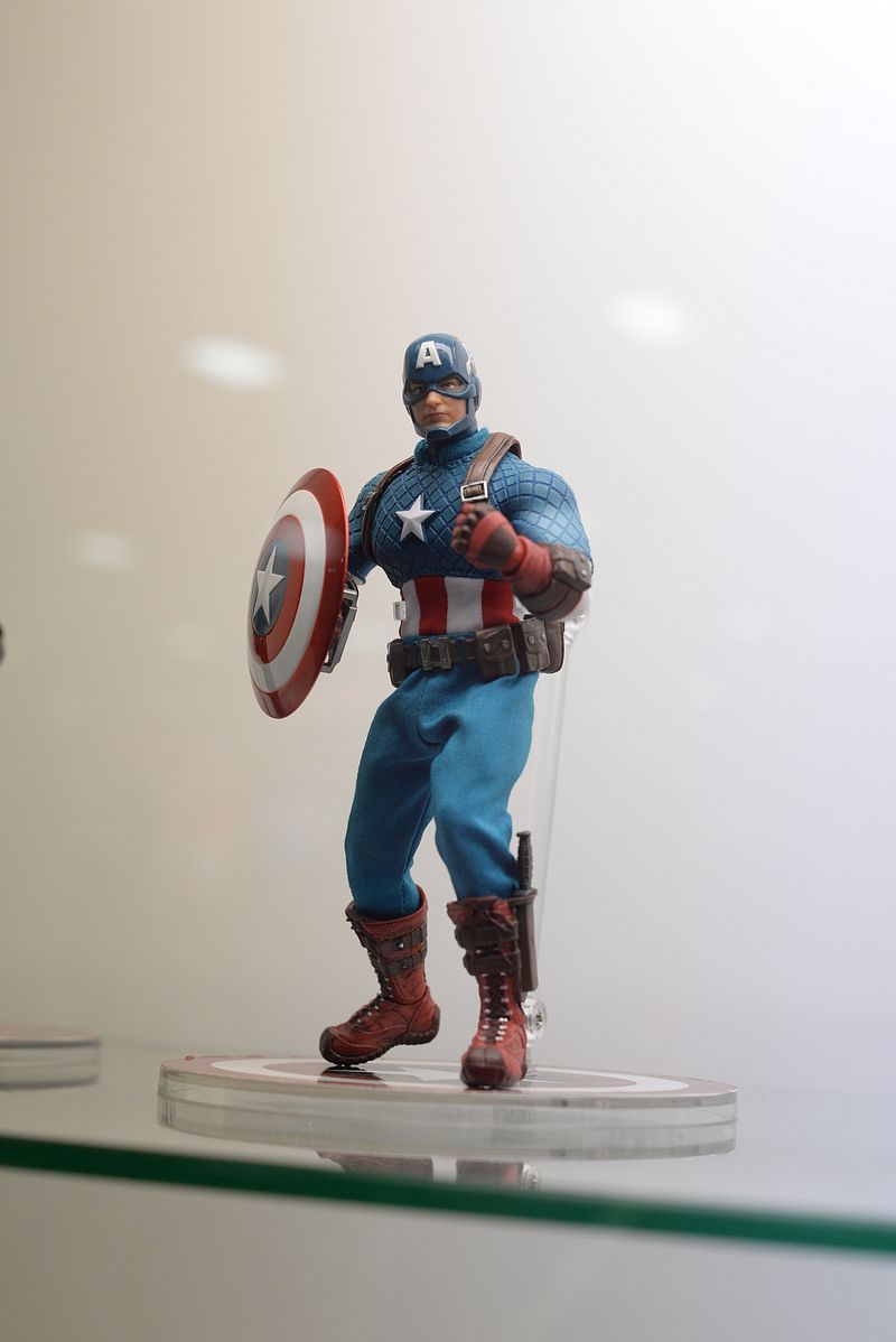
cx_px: 448
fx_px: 1864
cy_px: 671
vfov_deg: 39.6
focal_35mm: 50
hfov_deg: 27.0
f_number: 5.6
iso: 1600
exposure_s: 1/250
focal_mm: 50
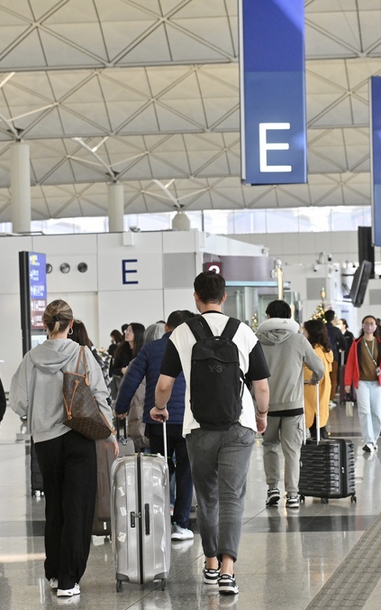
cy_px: 303
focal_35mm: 142
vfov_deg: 14.7
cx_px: 225
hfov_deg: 9.2
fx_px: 2357
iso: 2500
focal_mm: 92
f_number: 7.1
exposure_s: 1/320
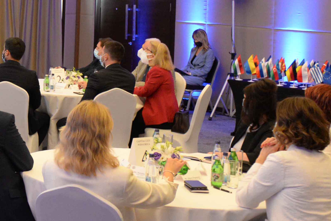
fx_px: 837
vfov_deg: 14.7
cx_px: -171
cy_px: -10
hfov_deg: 19.4
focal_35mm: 91
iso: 2500
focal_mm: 24
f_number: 4.5
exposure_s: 1/125
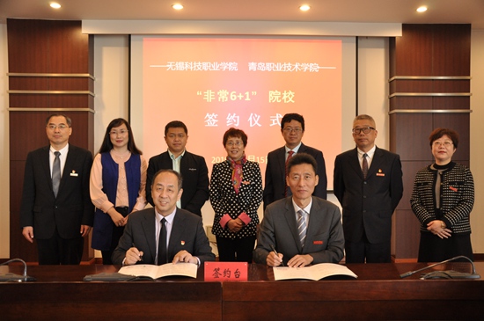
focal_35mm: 33
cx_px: 242
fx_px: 443
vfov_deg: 39.9
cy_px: 160
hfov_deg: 57.3
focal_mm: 22
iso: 800
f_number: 4
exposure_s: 1/60
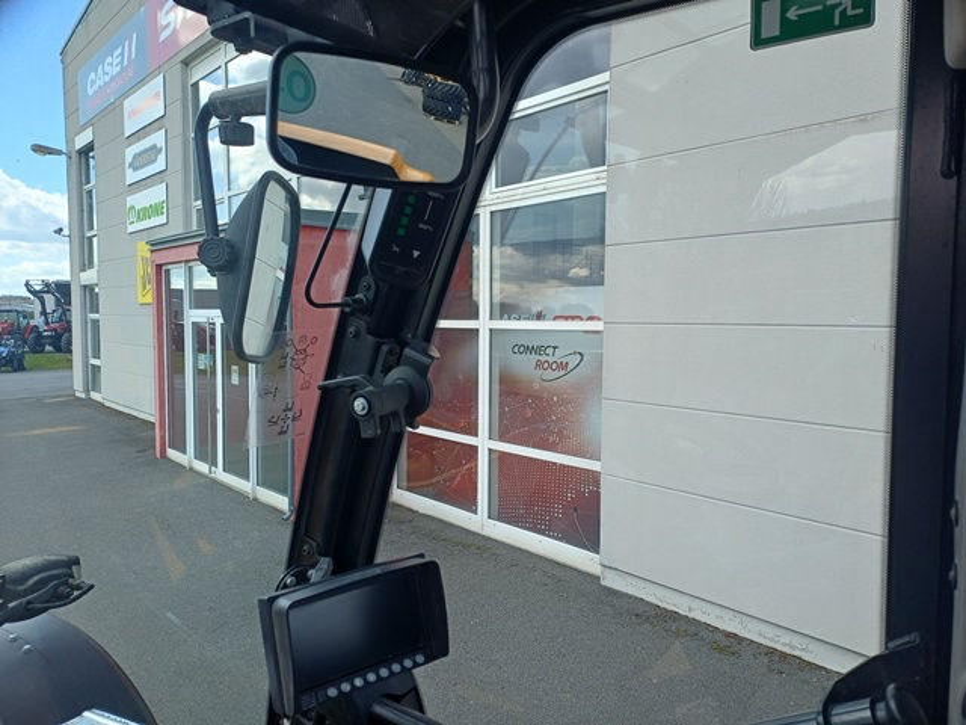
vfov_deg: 54.9
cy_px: 362
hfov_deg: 69.4
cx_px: 483
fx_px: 698
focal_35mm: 25
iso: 50
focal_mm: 4.65
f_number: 1.8
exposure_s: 1/439
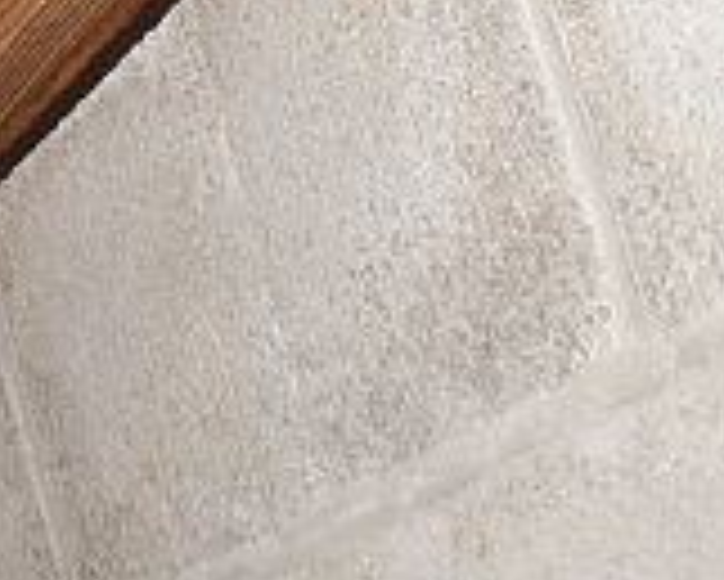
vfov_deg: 12.6
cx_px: -400
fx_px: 2616
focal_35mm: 122
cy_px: 508
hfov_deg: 14.6
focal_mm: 5
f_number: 3.9
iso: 200
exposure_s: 1/30
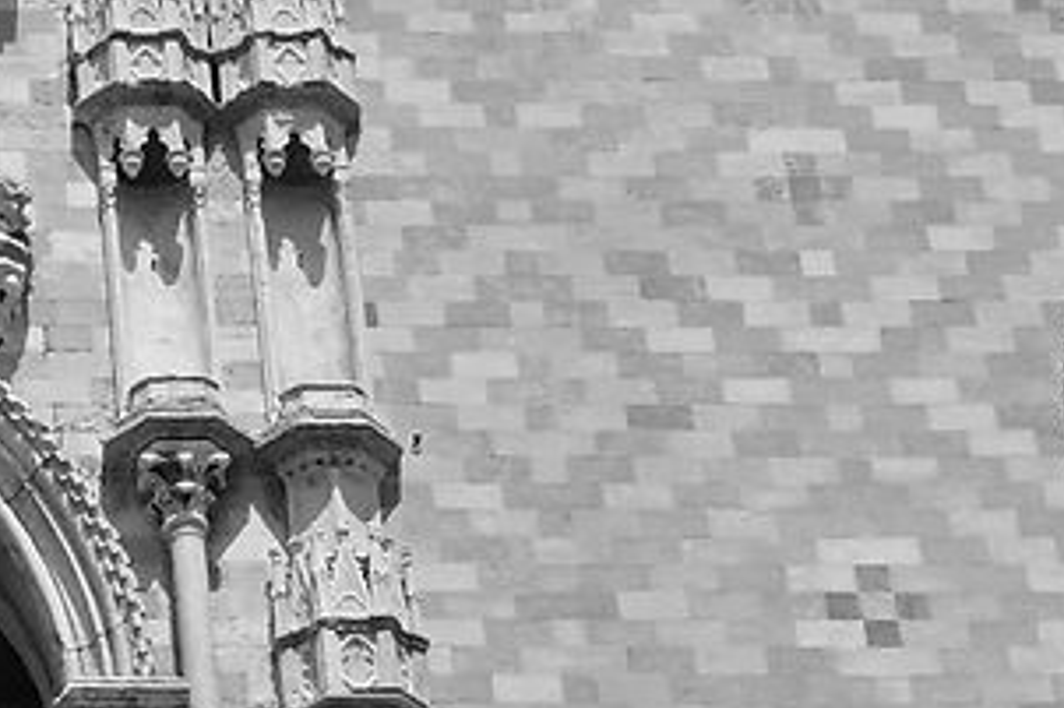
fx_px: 5642
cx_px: -359
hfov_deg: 10.5
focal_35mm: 191
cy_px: 669
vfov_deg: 7.2
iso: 200
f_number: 10
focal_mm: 16
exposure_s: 1/400
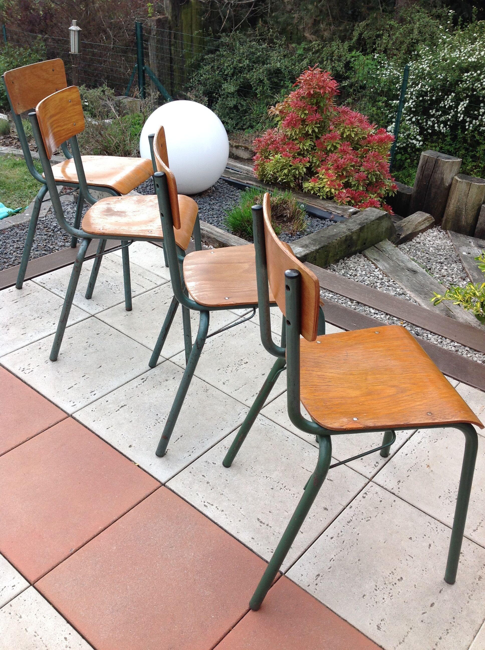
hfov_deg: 40.6
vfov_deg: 52.7
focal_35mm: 35
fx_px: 656
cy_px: 325
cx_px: 242
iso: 50
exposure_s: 1/210
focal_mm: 4.28
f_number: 2.4
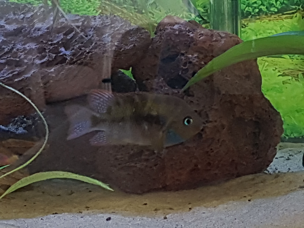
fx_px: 228
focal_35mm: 26
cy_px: 114
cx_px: 152
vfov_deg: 53.1
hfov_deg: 67.3
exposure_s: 1/40
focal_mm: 4.2
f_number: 1.7
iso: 125
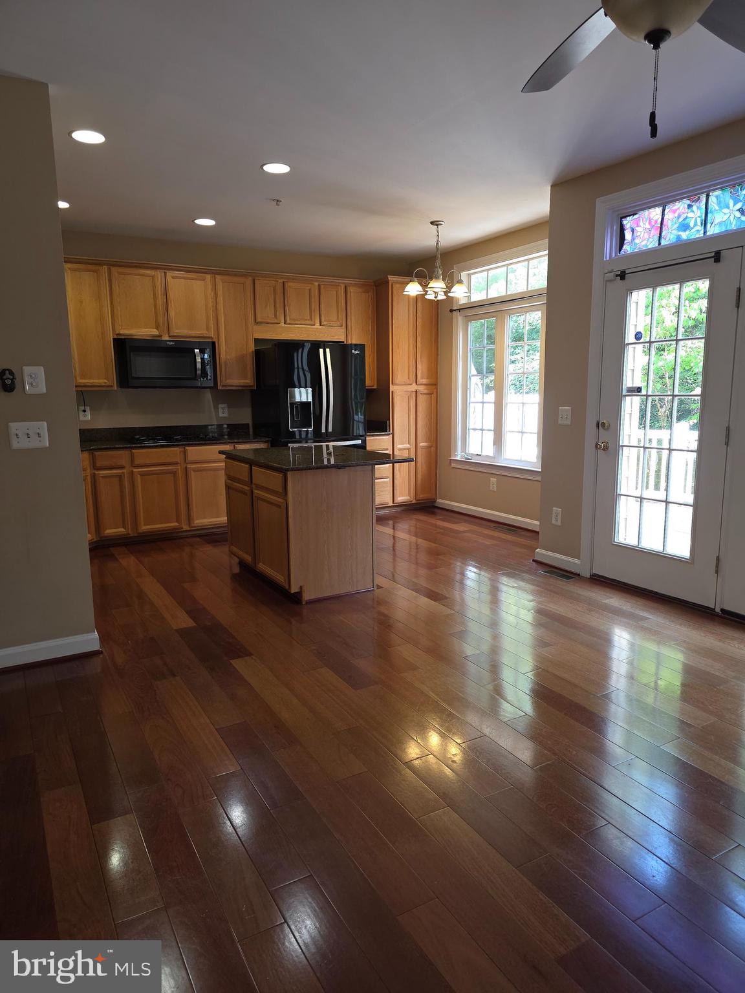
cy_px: 496
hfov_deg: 58.9
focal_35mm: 23
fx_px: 660
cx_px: 372
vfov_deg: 73.9
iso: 64
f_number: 1.7
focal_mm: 6.3
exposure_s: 1/60
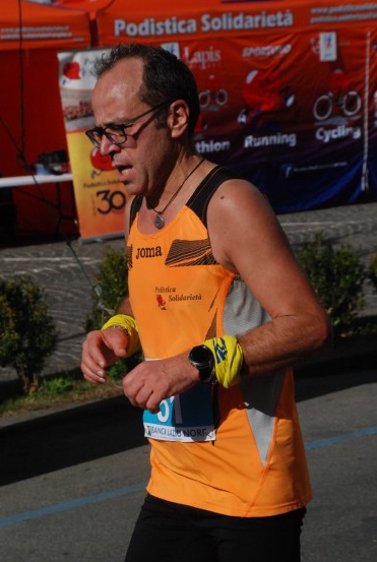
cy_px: 277
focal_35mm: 114
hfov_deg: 12.1
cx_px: 177
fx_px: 1783
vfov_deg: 17.9
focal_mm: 70
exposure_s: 1/2500
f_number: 11
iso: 1000
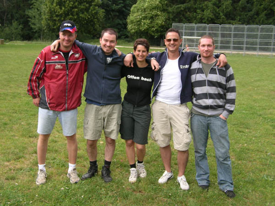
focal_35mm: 52
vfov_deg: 28.0
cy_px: 103
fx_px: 413
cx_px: 138
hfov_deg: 36.8
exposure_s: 1/112
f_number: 3
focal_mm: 8.7
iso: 50
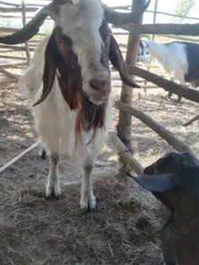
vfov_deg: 51.2
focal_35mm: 36
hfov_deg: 39.5
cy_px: 113
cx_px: 77
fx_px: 276
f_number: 1.8
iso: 100
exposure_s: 1/100
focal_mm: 4.25
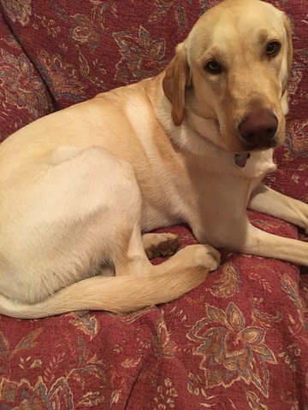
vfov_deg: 61.7
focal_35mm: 29
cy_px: 205
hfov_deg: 48.2
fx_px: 344
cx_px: 154
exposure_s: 1/30
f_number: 2.2
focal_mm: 4.15
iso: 200
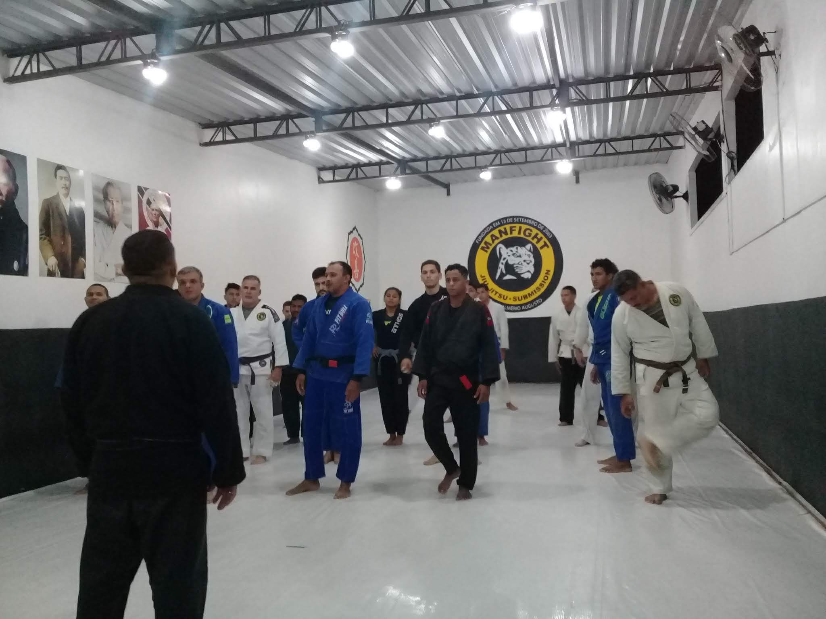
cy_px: 310
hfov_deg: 58.4
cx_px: 413
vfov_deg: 45.4
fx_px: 740
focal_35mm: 31
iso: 320
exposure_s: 1/30
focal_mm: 3.3
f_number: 2.2
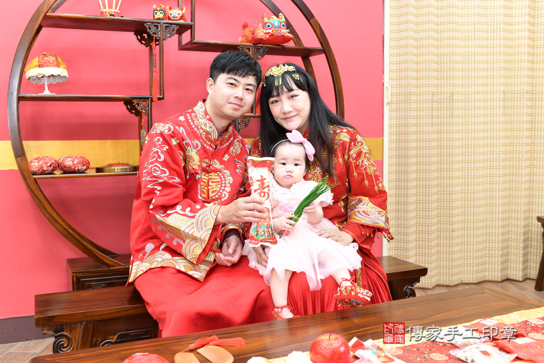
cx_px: 272
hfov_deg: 54.4
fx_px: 529
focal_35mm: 35
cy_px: 182
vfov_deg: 37.9
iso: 1000
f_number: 4.5
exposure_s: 1/200
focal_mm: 35
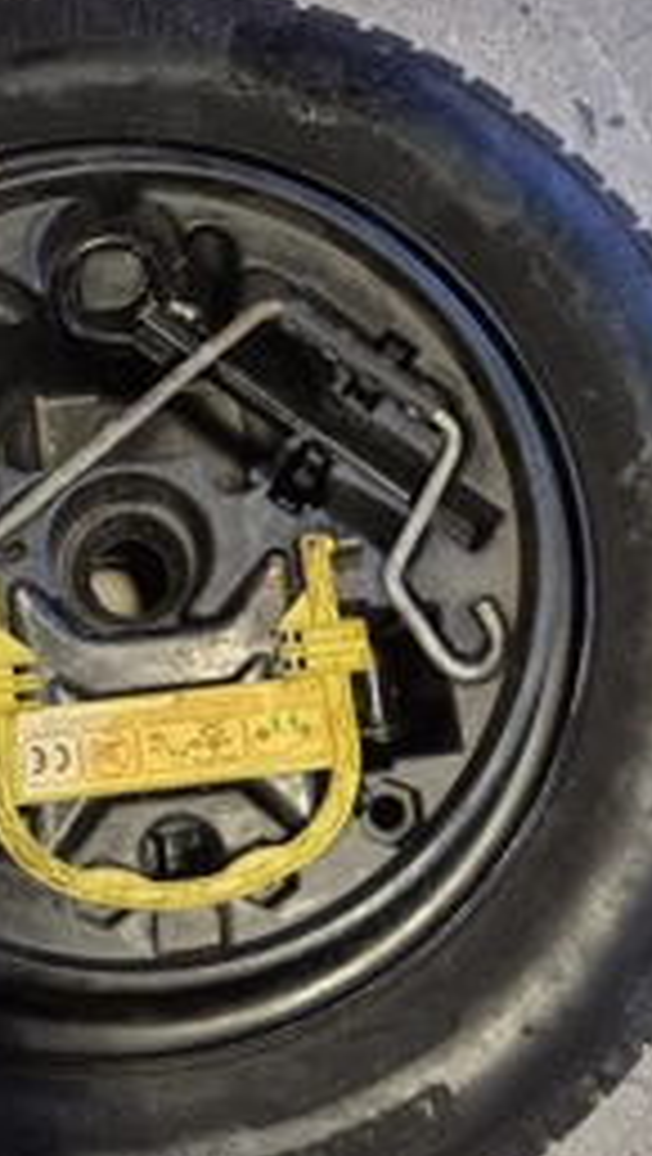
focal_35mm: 39
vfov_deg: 51.5
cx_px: 148
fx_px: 1196
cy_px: 612
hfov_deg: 29.9
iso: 1600
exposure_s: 1/50
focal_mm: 5.4
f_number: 1.8
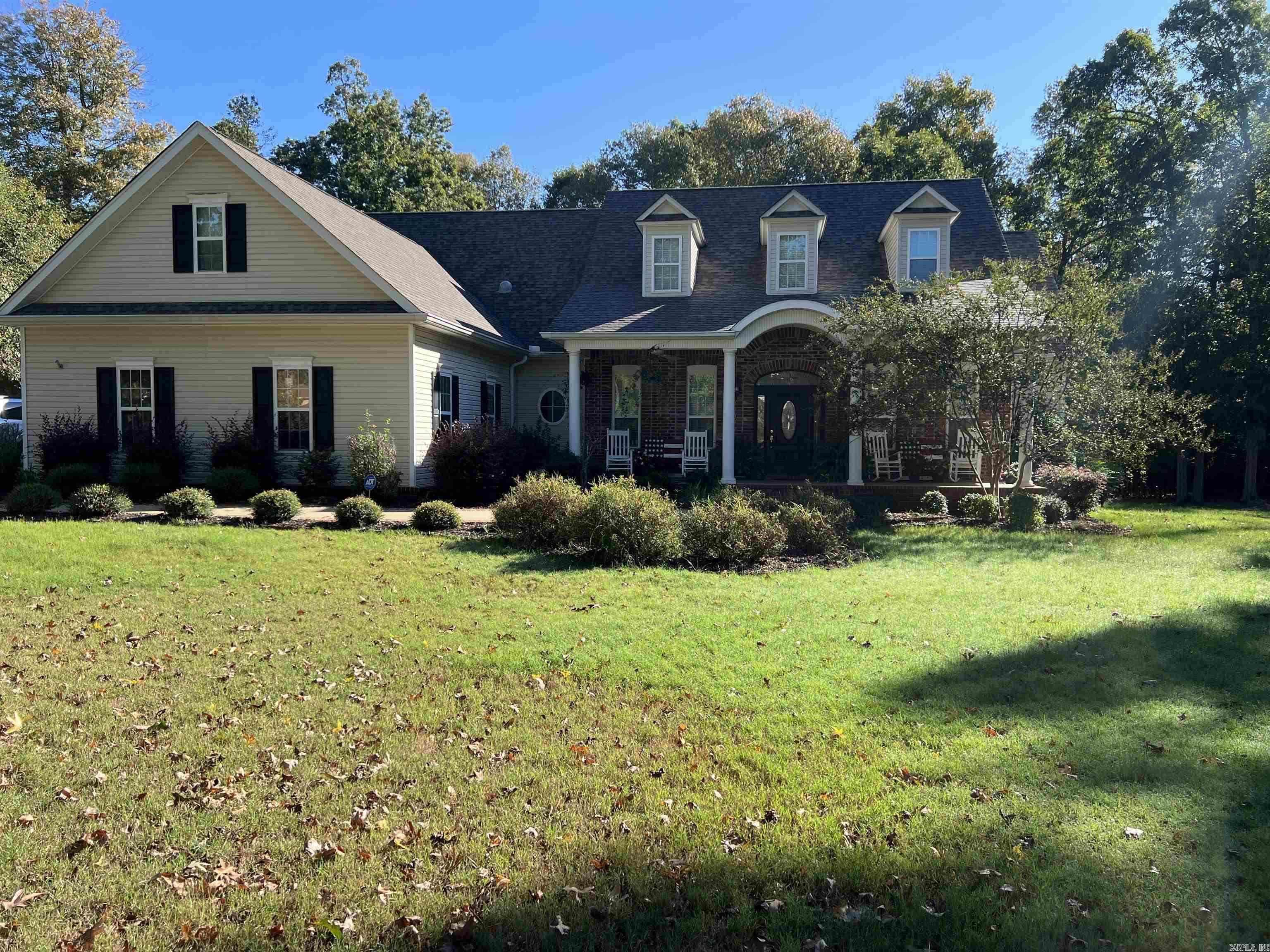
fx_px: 954
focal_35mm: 26
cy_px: 476
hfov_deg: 67.3
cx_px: 635
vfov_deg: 53.1
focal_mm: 5.7
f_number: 1.5
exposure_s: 1/1344
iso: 50
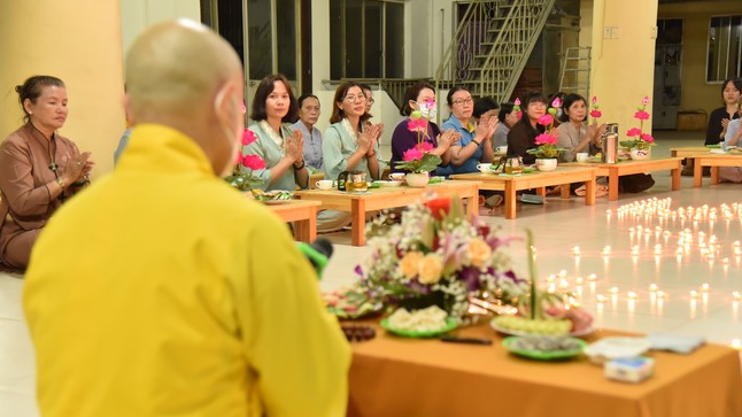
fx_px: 1141
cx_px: 371
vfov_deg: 20.7
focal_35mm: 58
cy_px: 227
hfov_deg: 36.0
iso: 4000
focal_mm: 55
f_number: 4
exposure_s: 1/125
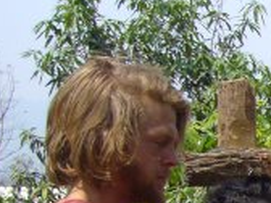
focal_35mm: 133
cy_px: 322
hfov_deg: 13.2
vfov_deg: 10.7
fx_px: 1041
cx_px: 507
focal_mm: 5.8
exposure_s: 1/320
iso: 100
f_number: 5.6
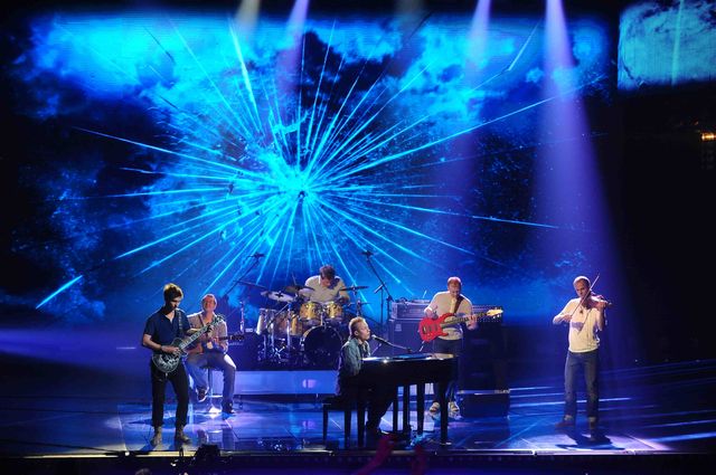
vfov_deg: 10.9
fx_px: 2483
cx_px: 358
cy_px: 238
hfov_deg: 16.4
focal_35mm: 125
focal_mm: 125
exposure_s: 1/160
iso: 2000
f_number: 3.5
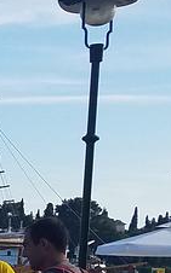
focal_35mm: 122
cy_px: 313
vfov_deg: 16.5
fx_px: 911
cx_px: -429
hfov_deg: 8.2
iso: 40
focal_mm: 4.2
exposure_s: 1/1712
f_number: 1.7
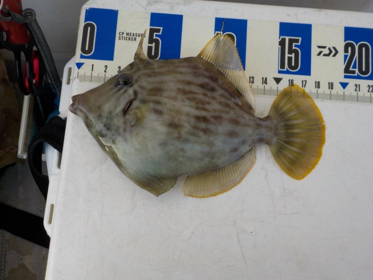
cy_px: 140
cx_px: 186
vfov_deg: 46.8
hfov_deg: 60.0
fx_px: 323
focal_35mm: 30
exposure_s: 1/250
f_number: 3.3
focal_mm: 4.1
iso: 125
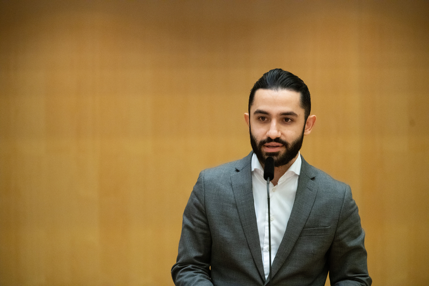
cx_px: 214
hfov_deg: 3.7
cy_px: 143
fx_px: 6552
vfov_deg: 2.5
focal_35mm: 550
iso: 6400
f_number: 4
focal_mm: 550
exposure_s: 1/500
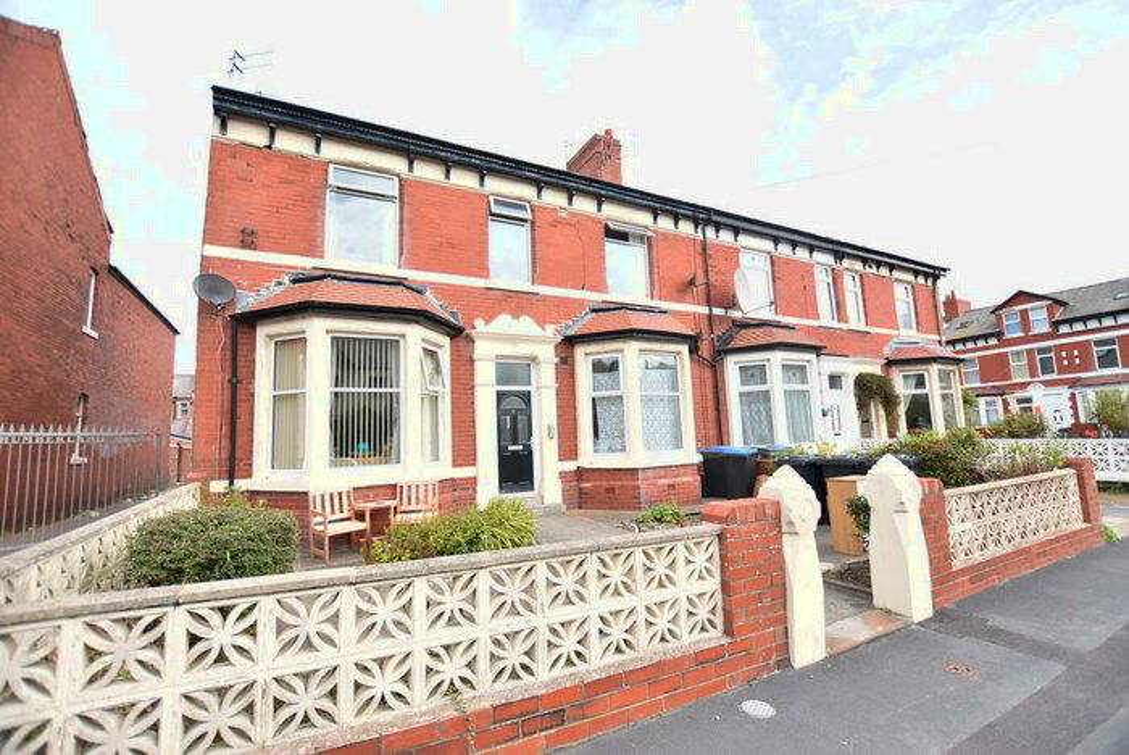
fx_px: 471
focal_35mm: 15
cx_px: 564
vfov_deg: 77.4
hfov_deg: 100.3
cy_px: 378
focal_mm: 10
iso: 100
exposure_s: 1/400
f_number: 4
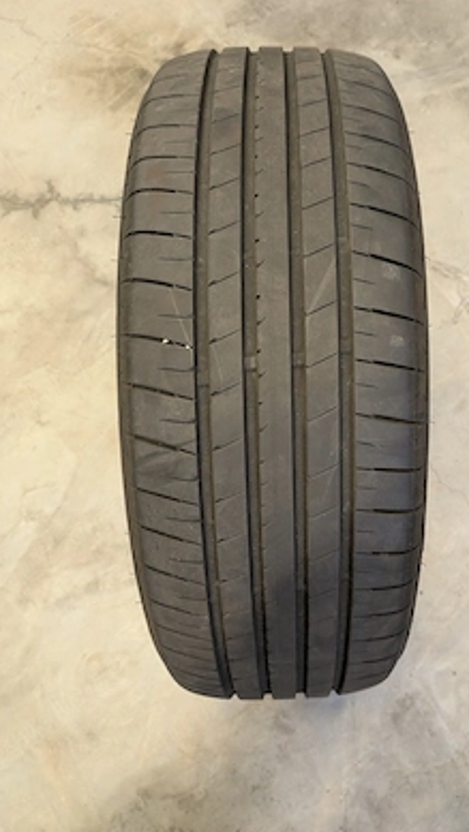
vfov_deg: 67.9
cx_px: 289
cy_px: 413
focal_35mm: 28
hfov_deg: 41.3
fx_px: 619
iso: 394
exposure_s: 1/33.3
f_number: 1.89
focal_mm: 5.43
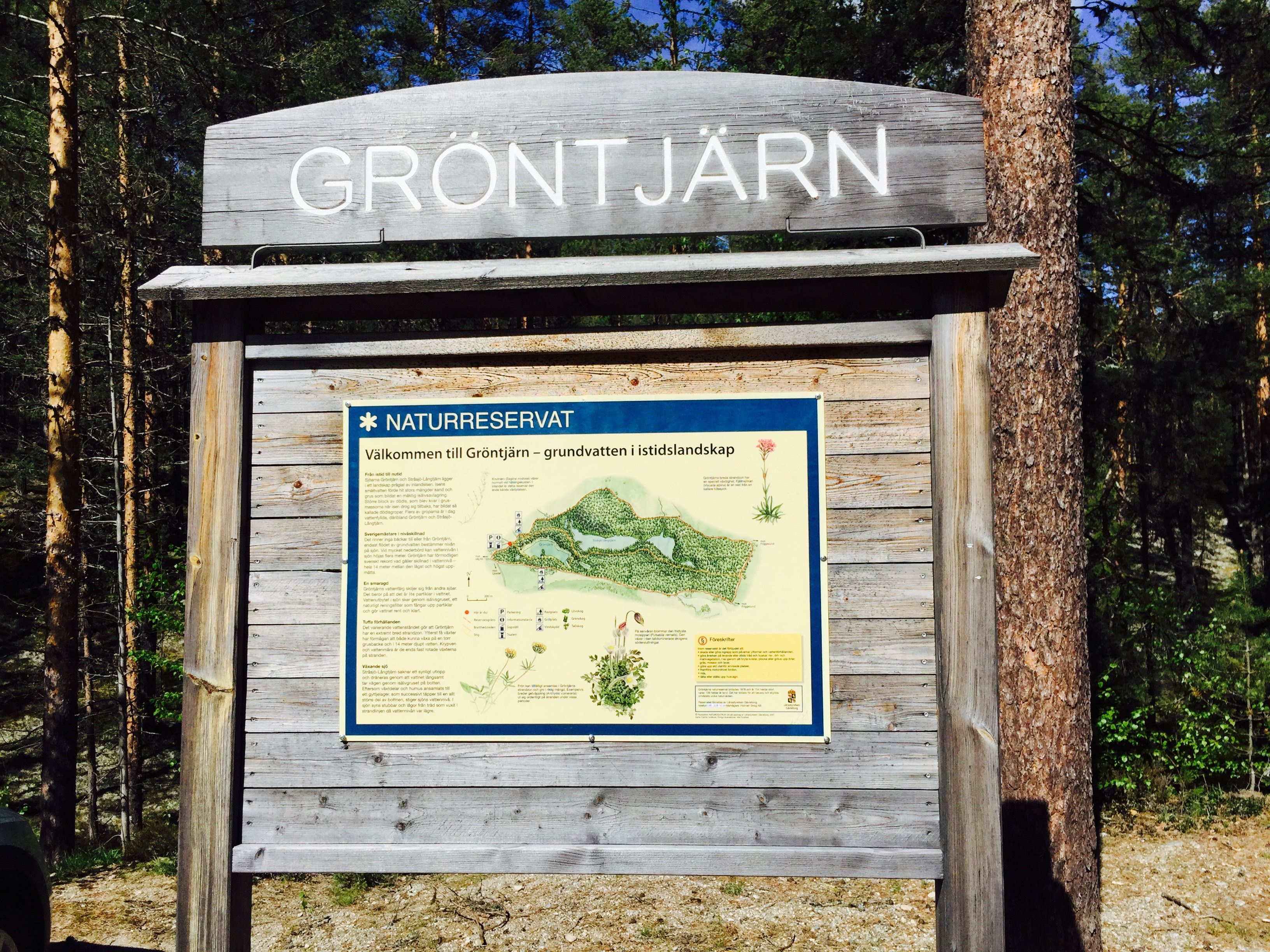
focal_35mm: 29
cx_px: 635
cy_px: 476
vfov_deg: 48.2
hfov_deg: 61.7
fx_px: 1064
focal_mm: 4.15
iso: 32
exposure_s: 1/4405
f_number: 2.2
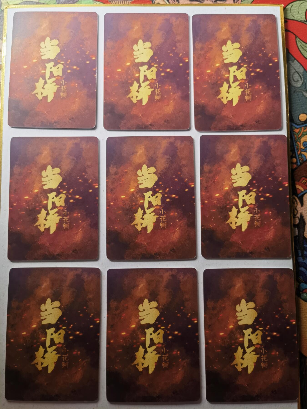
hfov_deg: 51.4
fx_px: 319
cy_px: 204
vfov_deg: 65.3
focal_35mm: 27
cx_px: 154
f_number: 1.9
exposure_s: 1/120
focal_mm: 6.67
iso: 160
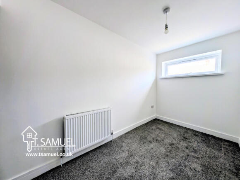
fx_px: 83
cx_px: 120
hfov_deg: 110.4
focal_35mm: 12
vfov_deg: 94.7
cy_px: 90
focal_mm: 2.23
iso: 36
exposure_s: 1/74.8
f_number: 1.95
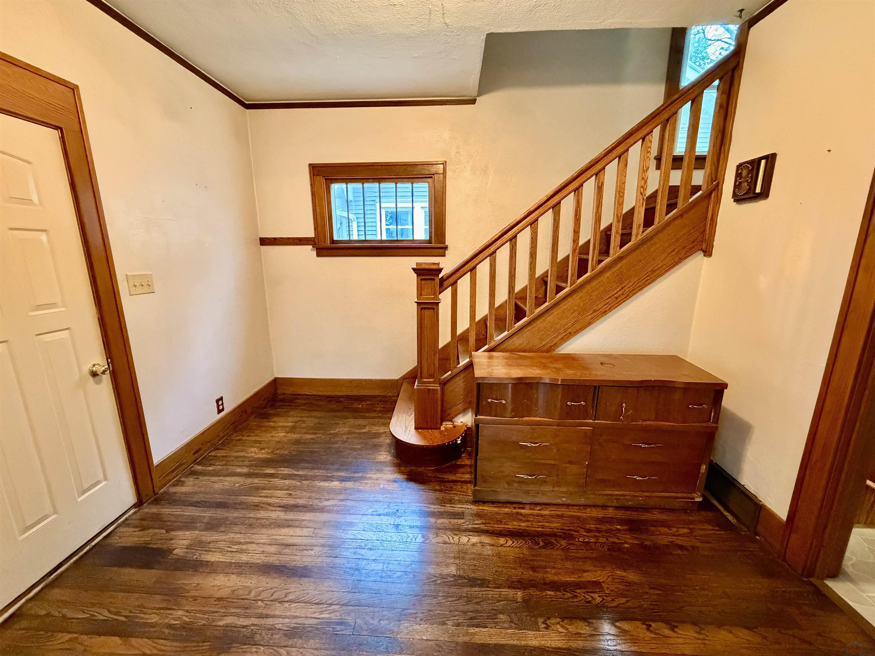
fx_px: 354
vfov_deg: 85.7
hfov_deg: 102.1
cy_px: 328
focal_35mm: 14
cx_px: 438
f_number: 2.2
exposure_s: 1/60
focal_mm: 2.22
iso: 800
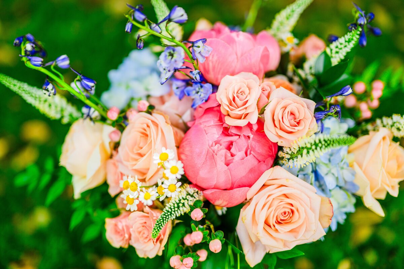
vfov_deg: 27.0
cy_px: 134
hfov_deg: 39.6
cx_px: 202
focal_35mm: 50
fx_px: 561
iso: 125
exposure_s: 1/800
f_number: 1.2
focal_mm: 50
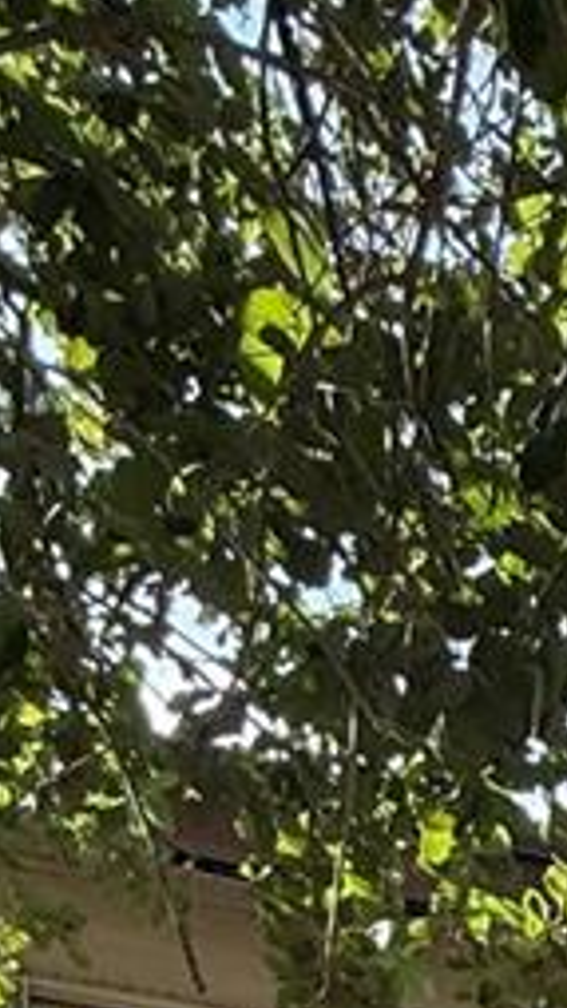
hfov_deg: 14.2
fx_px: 1923
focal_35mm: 72
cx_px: 1110
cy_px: 1925
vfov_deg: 19.5
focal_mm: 2.22
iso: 64
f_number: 2.2
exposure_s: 1/234
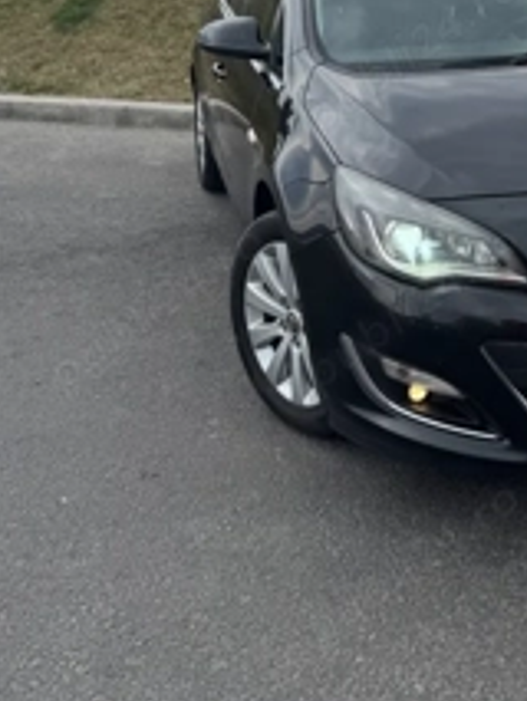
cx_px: 478
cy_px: 92
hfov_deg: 30.7
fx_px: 913
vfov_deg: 39.5
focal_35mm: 45
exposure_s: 1/1869
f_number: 1.78
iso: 80
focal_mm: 6.76
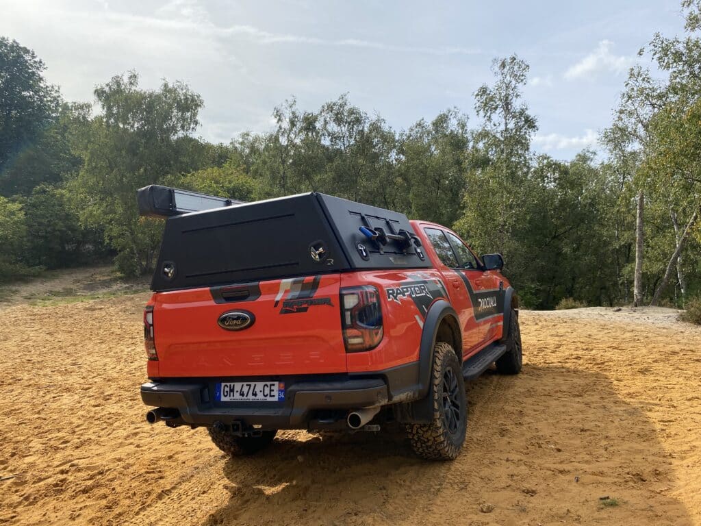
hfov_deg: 67.3
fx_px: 527
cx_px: 350
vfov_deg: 53.1
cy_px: 263
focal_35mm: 26
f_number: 1.8
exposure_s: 1/2890
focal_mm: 4.25
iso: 32
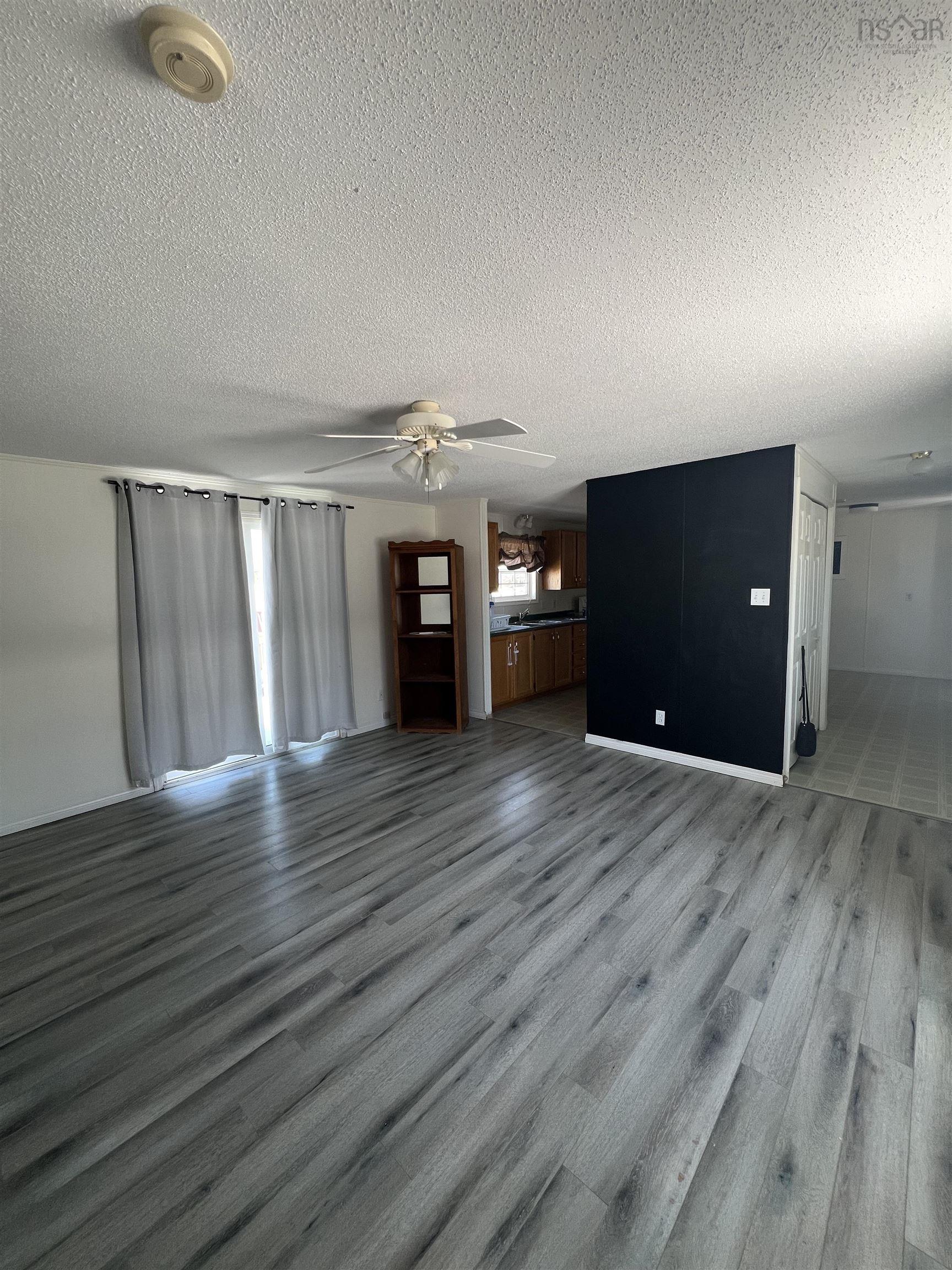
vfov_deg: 106.2
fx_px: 477
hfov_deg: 89.9
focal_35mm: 13
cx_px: 476
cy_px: 635
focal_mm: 1.57
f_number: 1.8
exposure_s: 1/99
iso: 80
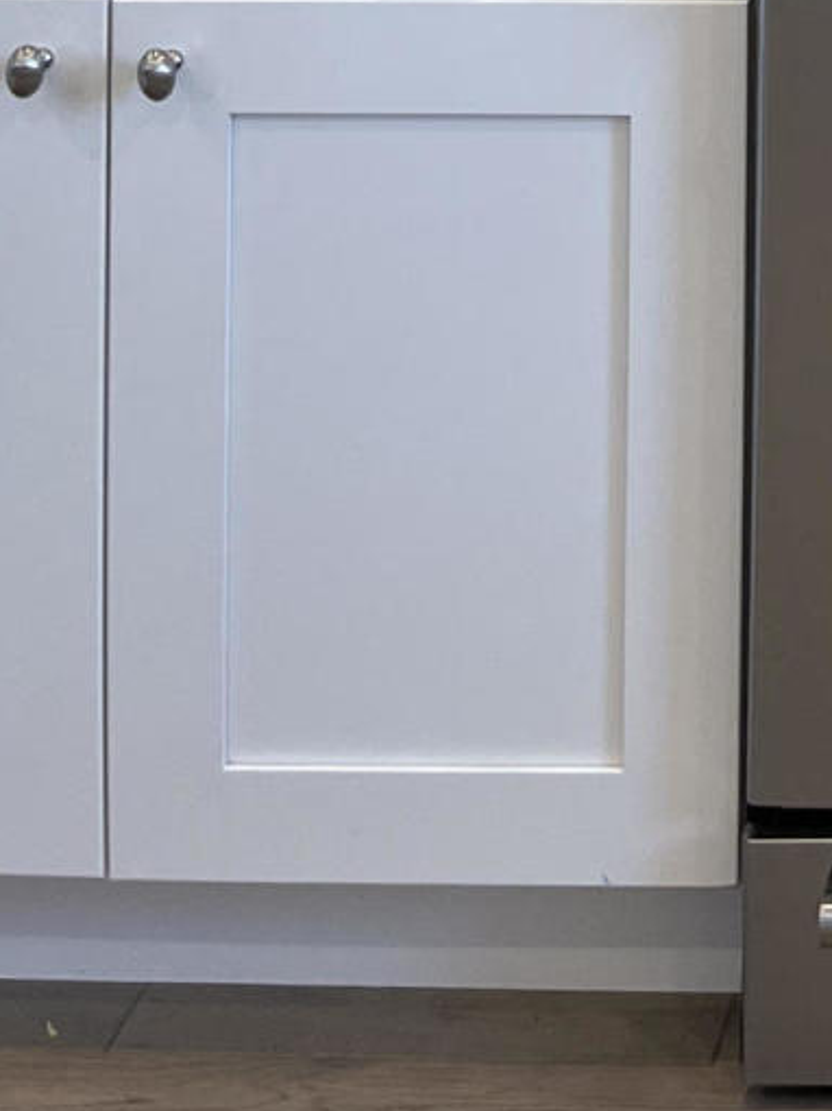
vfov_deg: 16.1
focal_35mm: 102
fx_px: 3272
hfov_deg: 13.3
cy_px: -935
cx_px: 1422
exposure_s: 1/120
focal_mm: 5.1
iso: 80
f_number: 1.6
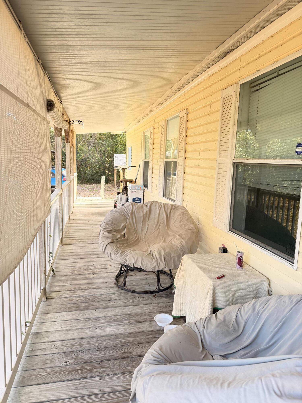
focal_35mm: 24
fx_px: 279
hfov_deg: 56.8
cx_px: 151
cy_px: 202
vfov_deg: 71.6
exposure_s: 1/190
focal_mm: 6.76
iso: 100
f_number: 1.78
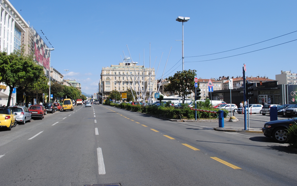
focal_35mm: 28
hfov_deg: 66.5
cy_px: 86
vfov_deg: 44.5
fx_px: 227
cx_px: 146
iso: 100
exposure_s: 1/320
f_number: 8
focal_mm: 18
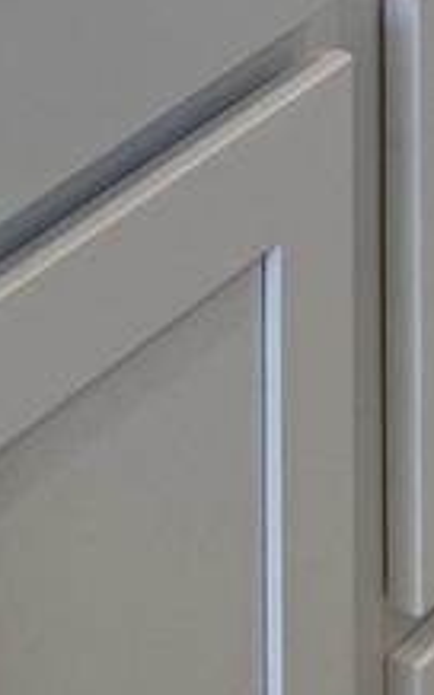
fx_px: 3676
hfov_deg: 6.7
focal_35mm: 194
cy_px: -1489
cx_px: 683
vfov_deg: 8.7
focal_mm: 5.1
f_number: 1.6
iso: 32
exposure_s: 1/148
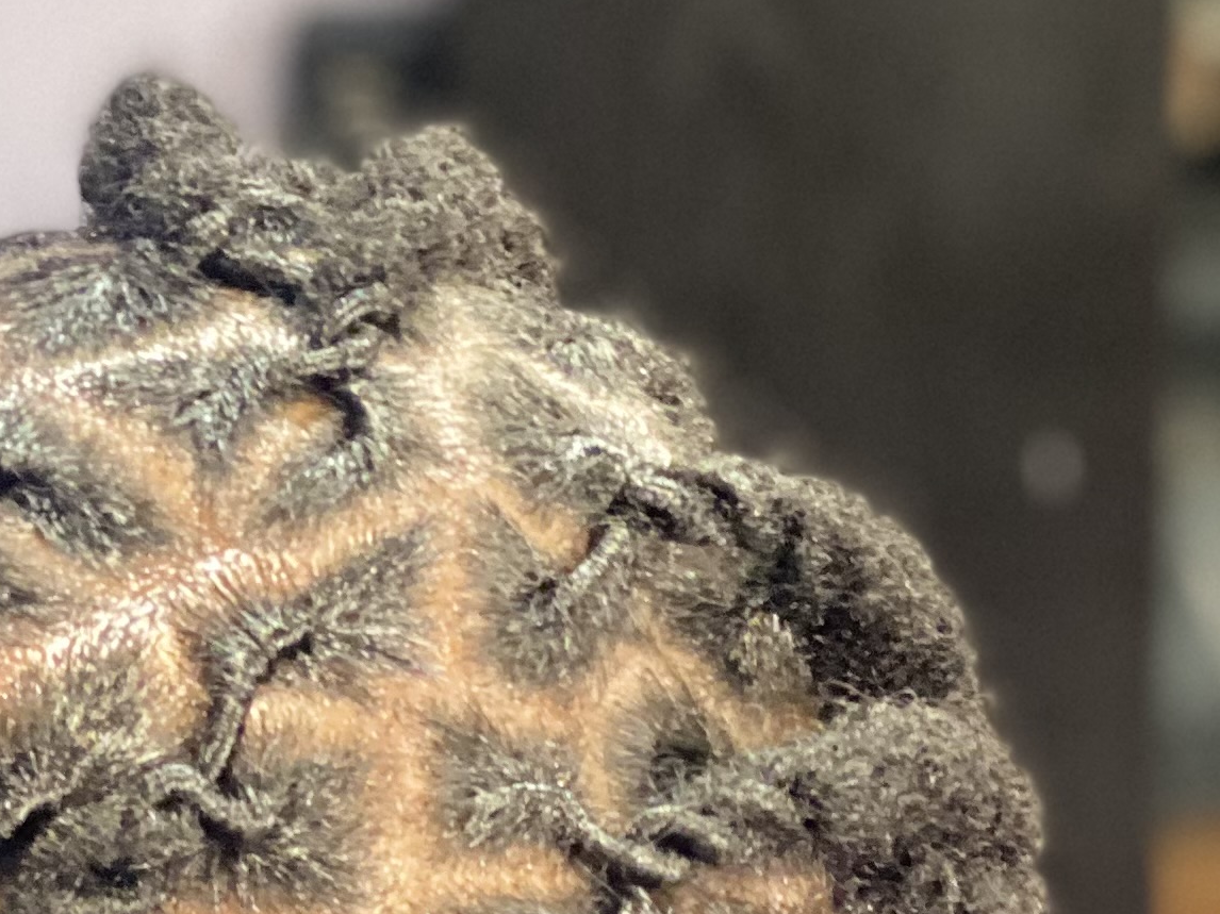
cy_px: 1409
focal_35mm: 183
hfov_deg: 10.8
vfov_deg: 7.9
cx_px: 879
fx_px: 6448
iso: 400
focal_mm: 6
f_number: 2
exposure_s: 1/24
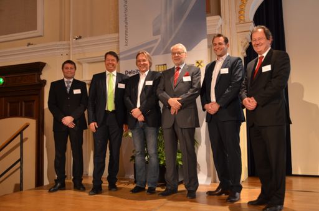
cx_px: 160
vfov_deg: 39.8
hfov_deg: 57.3
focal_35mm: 33
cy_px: 106
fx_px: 292
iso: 800
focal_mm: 22
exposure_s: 1/60
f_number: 4
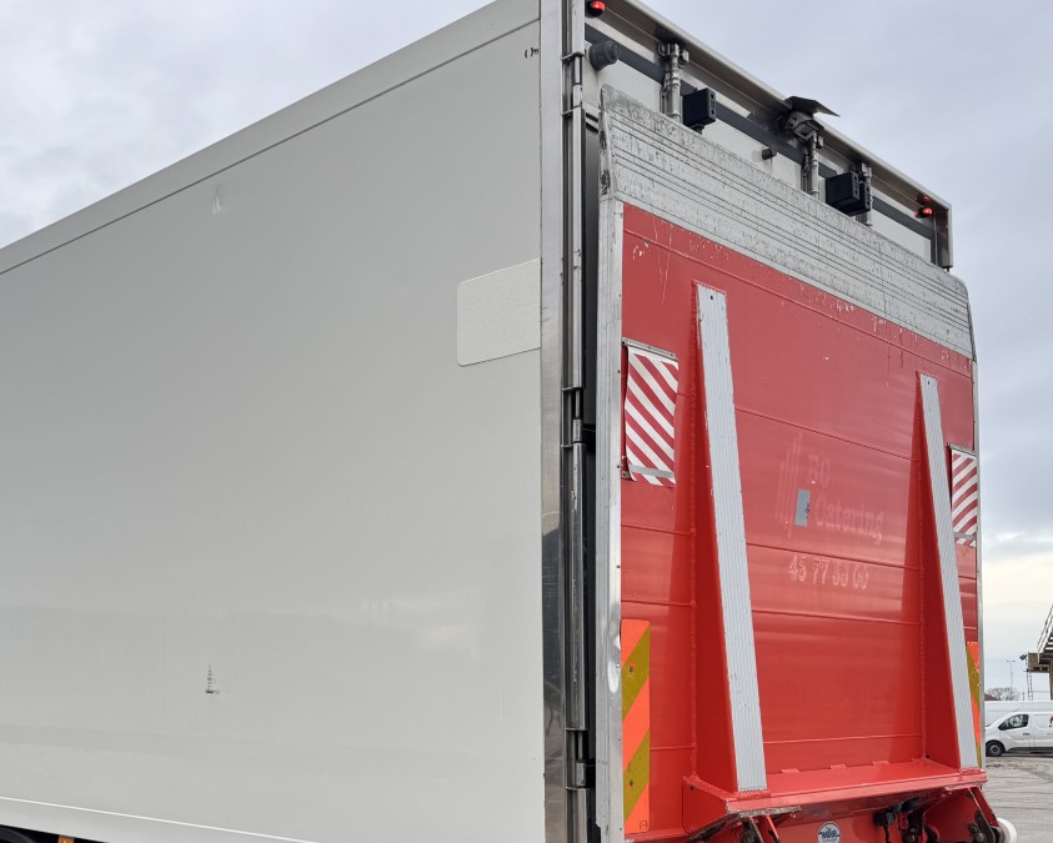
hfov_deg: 44.6
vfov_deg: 36.9
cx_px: 291
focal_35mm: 40
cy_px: 574
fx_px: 1247
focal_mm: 6.76
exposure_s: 1/390
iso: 80
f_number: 1.78
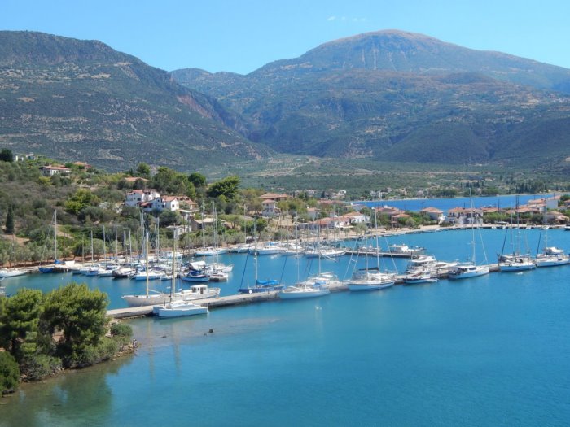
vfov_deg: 29.7
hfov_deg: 38.9
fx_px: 807
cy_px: 214
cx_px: 285
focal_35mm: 49
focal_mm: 8.6
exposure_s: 1/1000
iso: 125
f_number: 3.7
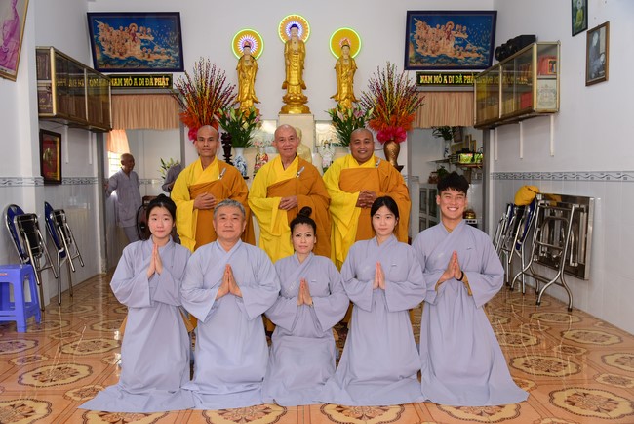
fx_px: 564
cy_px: 212
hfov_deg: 58.7
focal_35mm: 32
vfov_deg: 41.2
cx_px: 317
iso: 400
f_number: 5
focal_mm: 32
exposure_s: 1/80
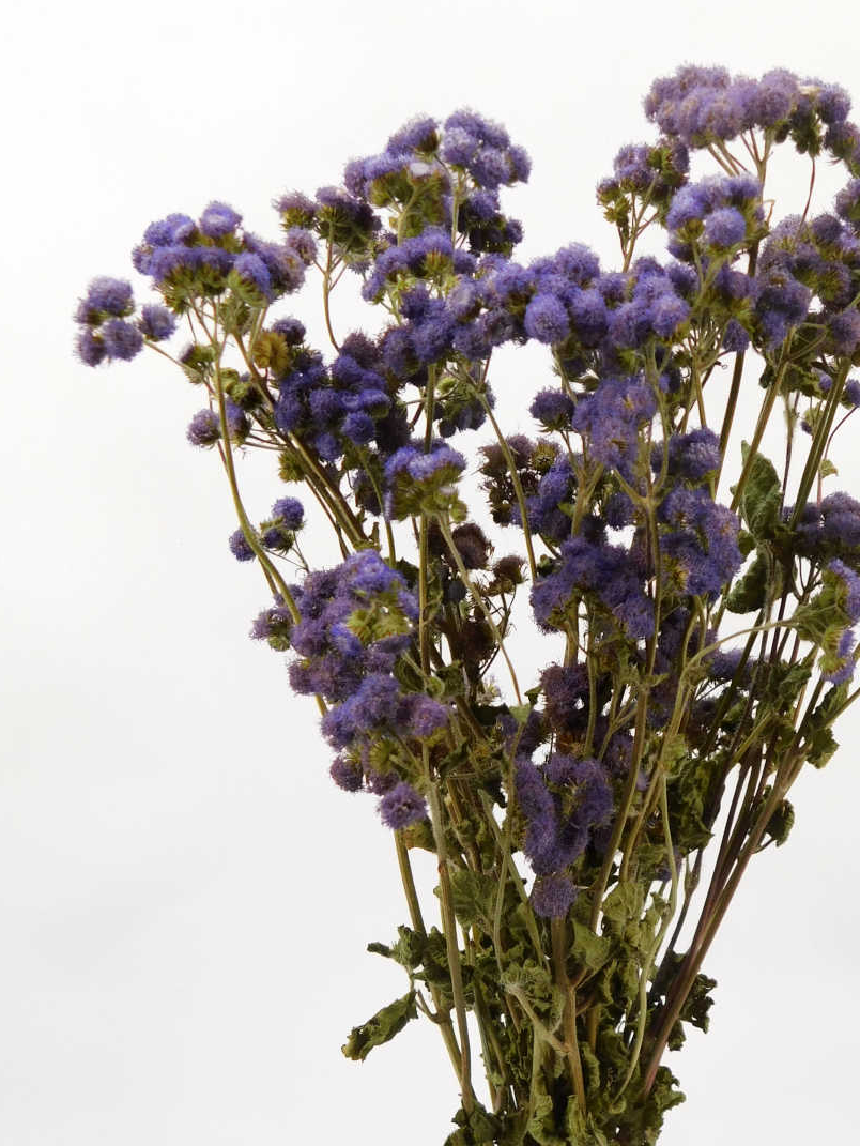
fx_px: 1159
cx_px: 563
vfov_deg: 51.8
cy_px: 742
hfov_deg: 40.3
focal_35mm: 35
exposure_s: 1/125
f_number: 3.1
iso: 125
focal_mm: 4.5
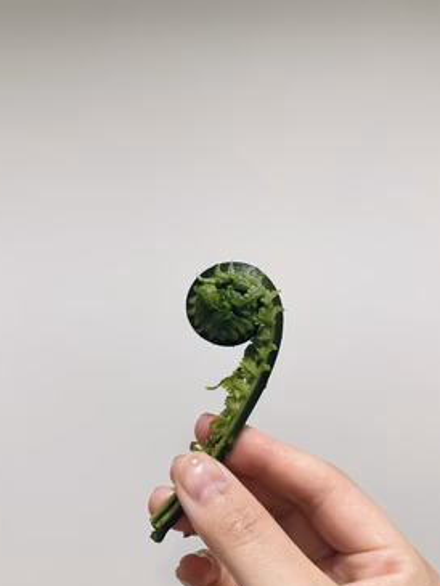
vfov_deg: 33.8
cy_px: 313
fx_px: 965
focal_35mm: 57
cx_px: 217
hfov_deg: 25.7
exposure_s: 1/100
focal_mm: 6
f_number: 2
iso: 250
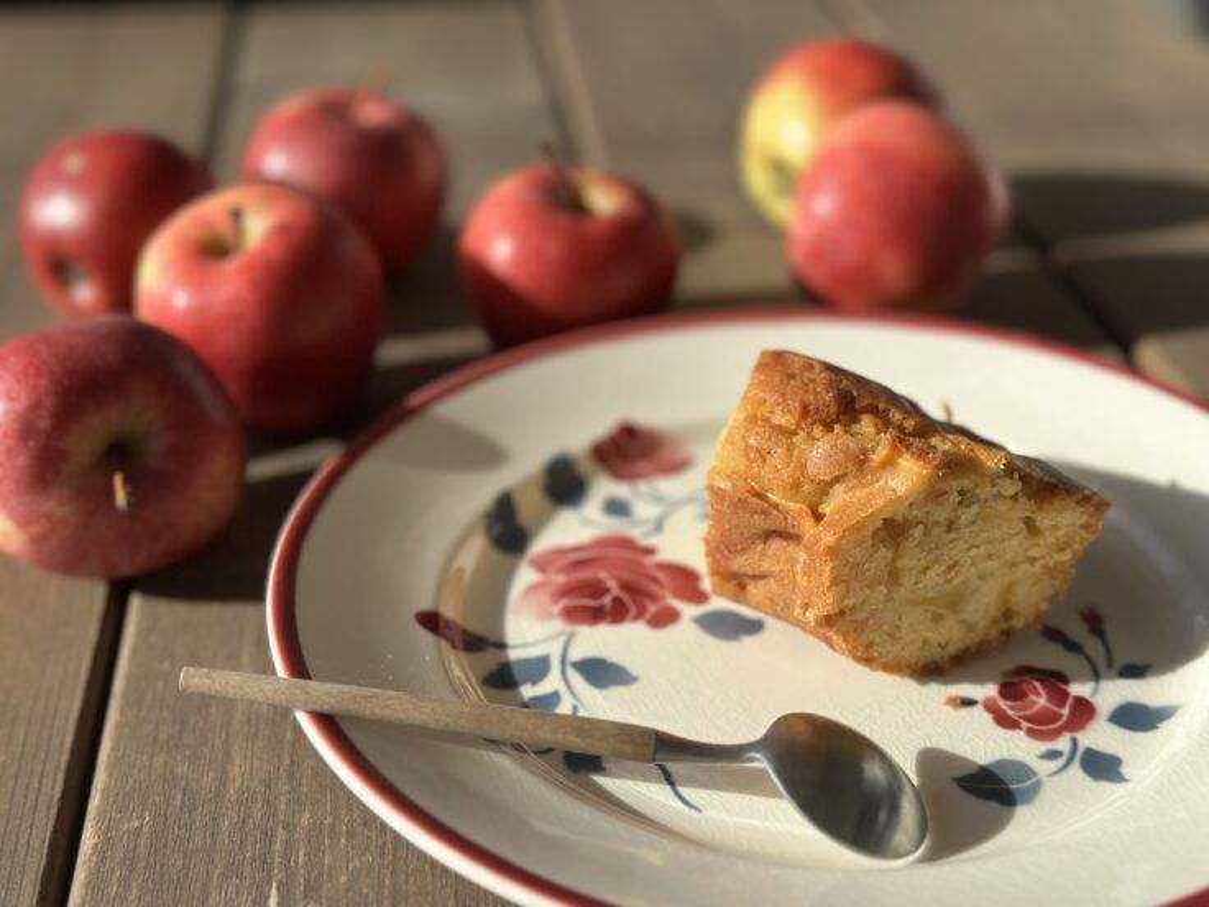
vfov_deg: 30.3
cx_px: 604
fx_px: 1676
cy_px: 454
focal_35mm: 48
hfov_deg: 39.7
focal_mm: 6.86
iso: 100
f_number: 1.78
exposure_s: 1/13699
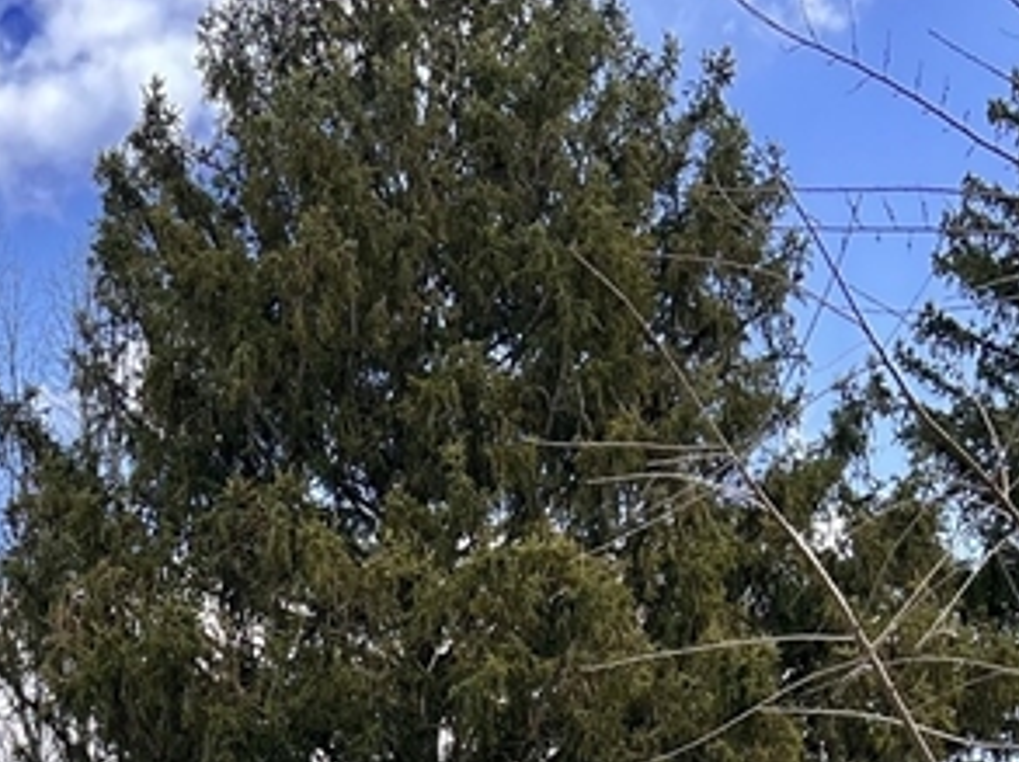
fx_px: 2676
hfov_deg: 21.2
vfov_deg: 14.5
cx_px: 153
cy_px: 1305
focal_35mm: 91
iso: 50
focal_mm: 5.7
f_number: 1.5
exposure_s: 1/2045
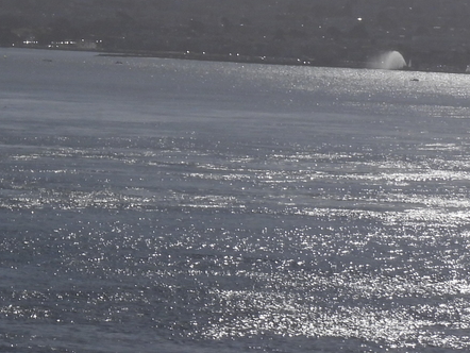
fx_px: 4130
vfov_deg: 4.9
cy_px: 3
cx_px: -186
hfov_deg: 6.4
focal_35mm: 304
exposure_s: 1/1600
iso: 100
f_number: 8
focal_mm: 18.7
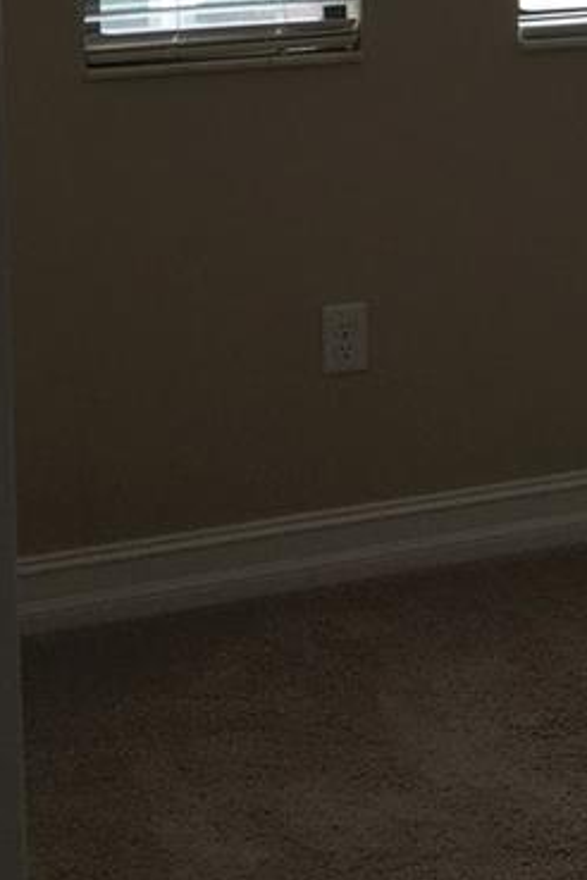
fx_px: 2397
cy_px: -69
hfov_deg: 12.8
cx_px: 1014
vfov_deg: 20.0
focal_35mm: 98
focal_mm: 4.15
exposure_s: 1/151
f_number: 2.2
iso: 25
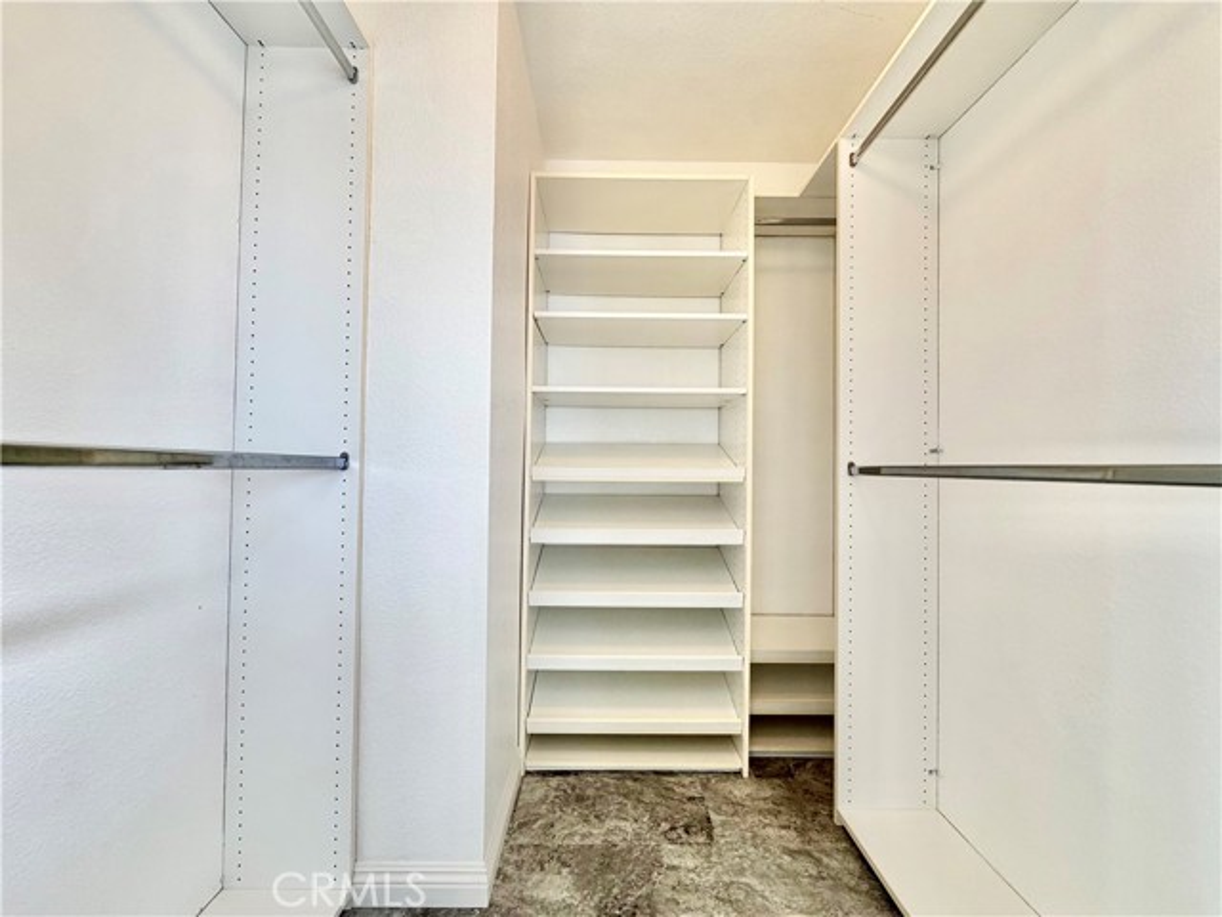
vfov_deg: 85.7
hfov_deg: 102.1
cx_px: 611
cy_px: 458
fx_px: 494
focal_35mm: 14
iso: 125
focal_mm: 2.22
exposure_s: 1/120
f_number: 2.2
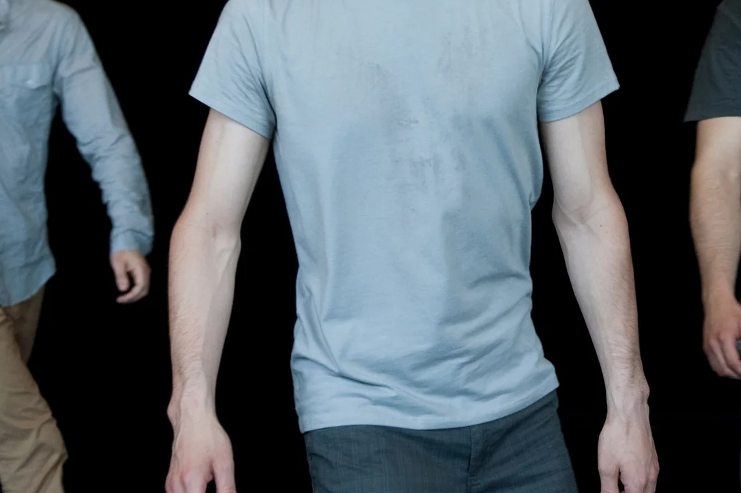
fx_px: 2735
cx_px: 655
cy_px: 164
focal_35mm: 133
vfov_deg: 10.3
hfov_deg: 15.3
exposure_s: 1/125
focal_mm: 44
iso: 800
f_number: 4
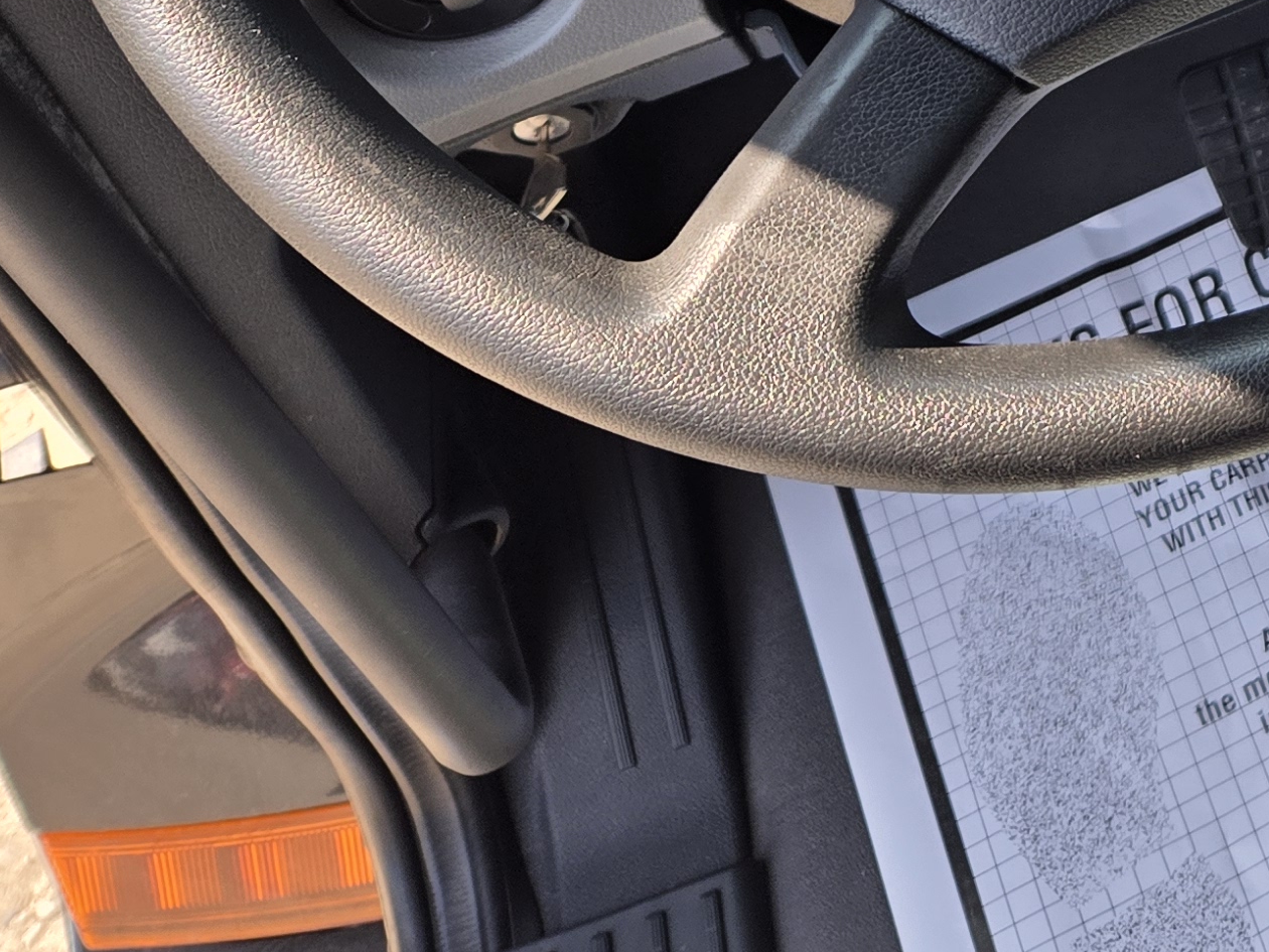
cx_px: 1724
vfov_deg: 17.8
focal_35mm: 73
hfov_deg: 23.1
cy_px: -535
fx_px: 2676
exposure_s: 1/356
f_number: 1.8
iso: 25
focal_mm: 5.4
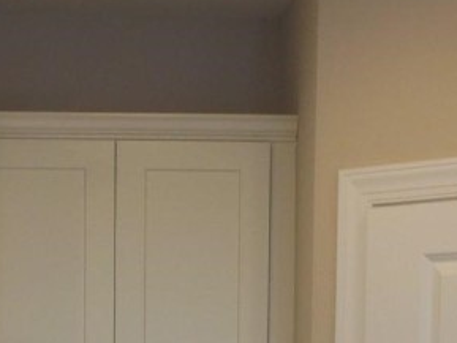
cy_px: 561
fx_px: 1545
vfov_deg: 11.9
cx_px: 122
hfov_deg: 16.7
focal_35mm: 117
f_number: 3.5
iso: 200
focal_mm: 6
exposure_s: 1/30
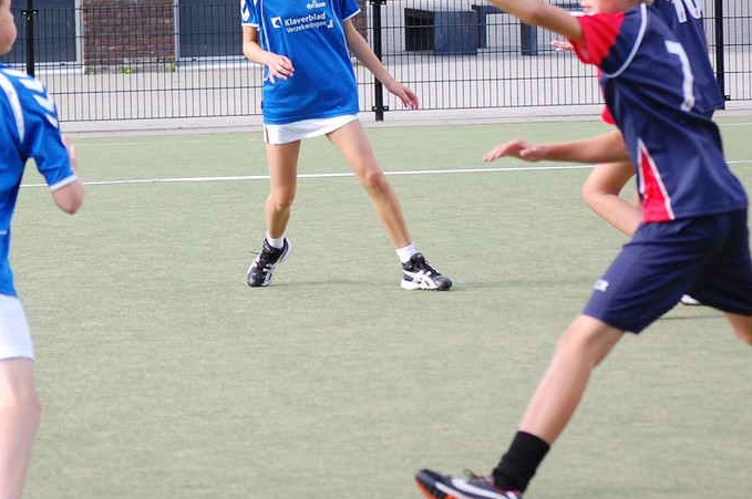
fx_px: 3542
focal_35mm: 170
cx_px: 288
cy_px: 145
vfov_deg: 8.1
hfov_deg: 12.1
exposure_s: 1/500
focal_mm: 75
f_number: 4.2
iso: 400
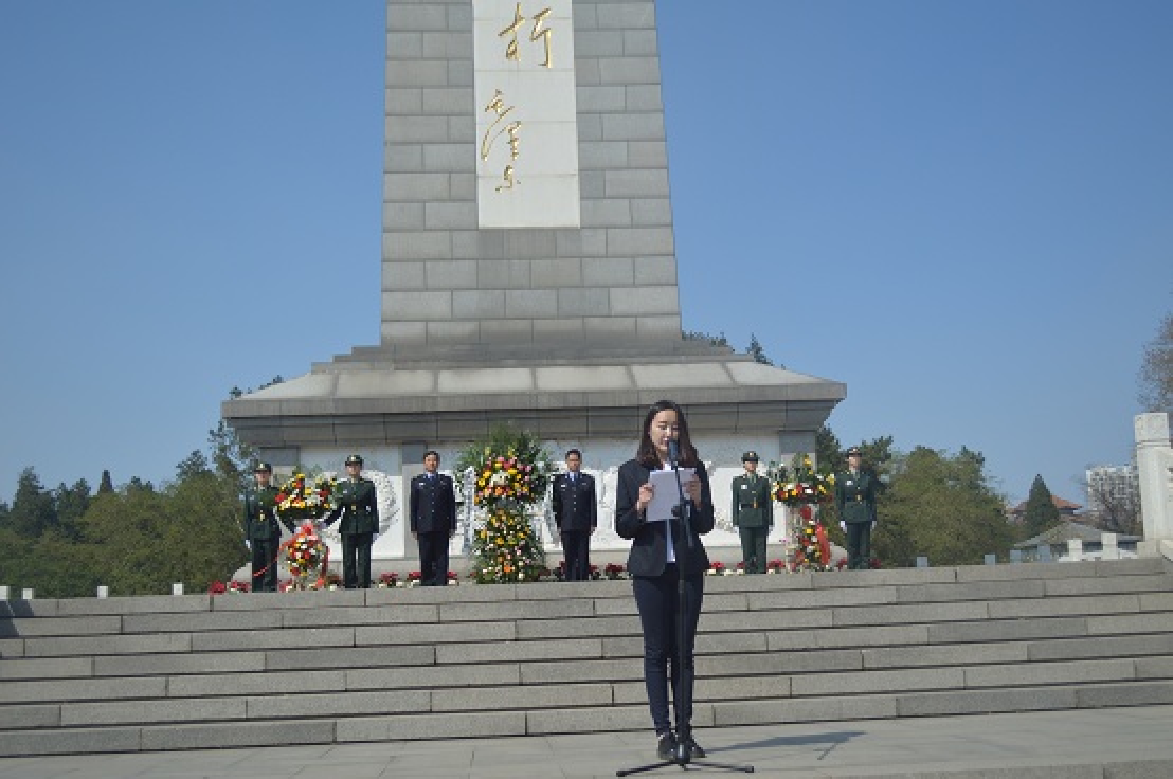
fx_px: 1367
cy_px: 390
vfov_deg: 31.8
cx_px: 586
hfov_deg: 46.4
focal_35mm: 42
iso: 100
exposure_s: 1/1000
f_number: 4.5
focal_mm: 28
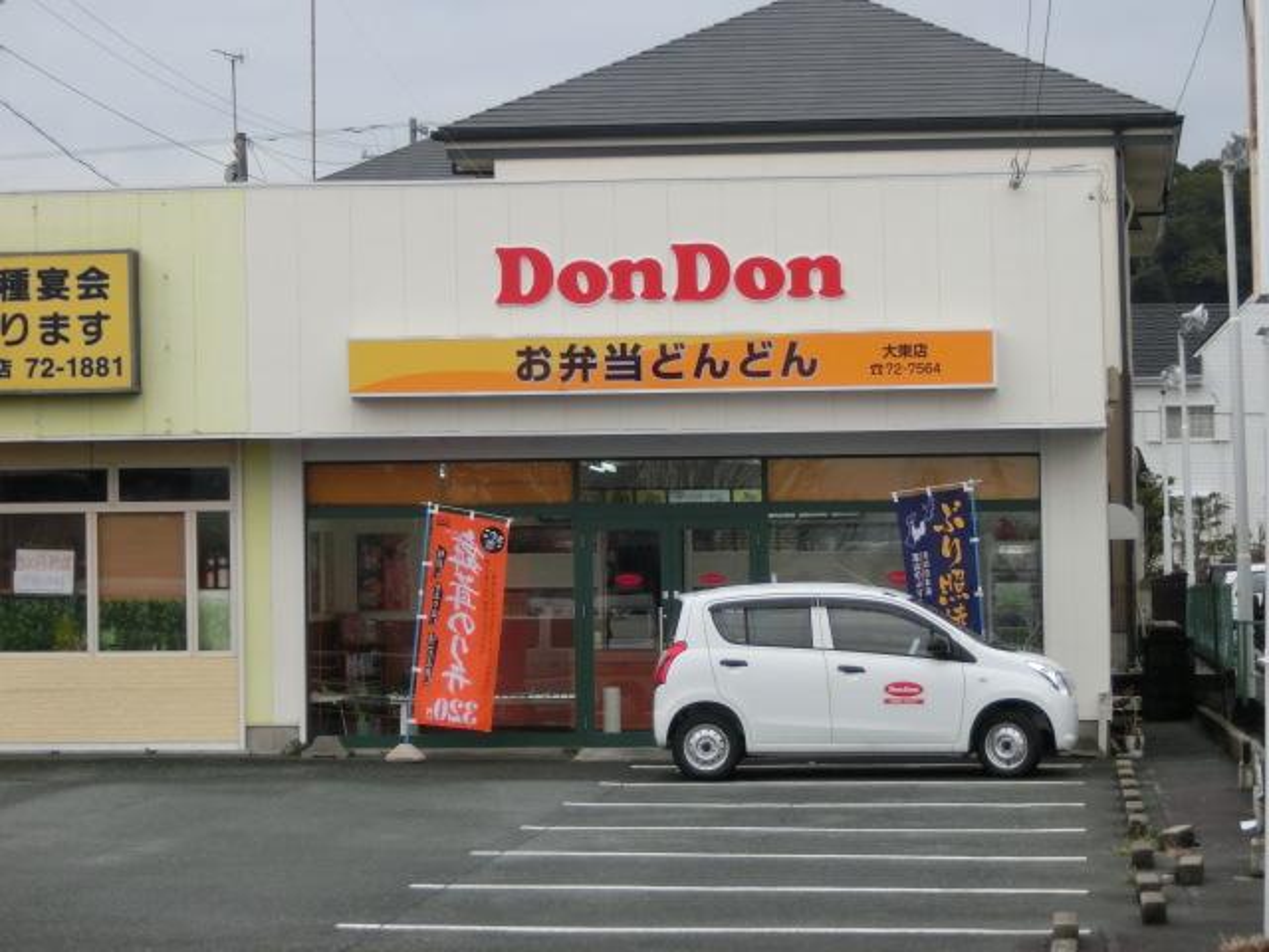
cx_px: 634
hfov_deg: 17.9
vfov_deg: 13.5
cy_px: 476
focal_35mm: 110
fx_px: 4033
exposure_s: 1/500
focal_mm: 19.54
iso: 200
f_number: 5.4
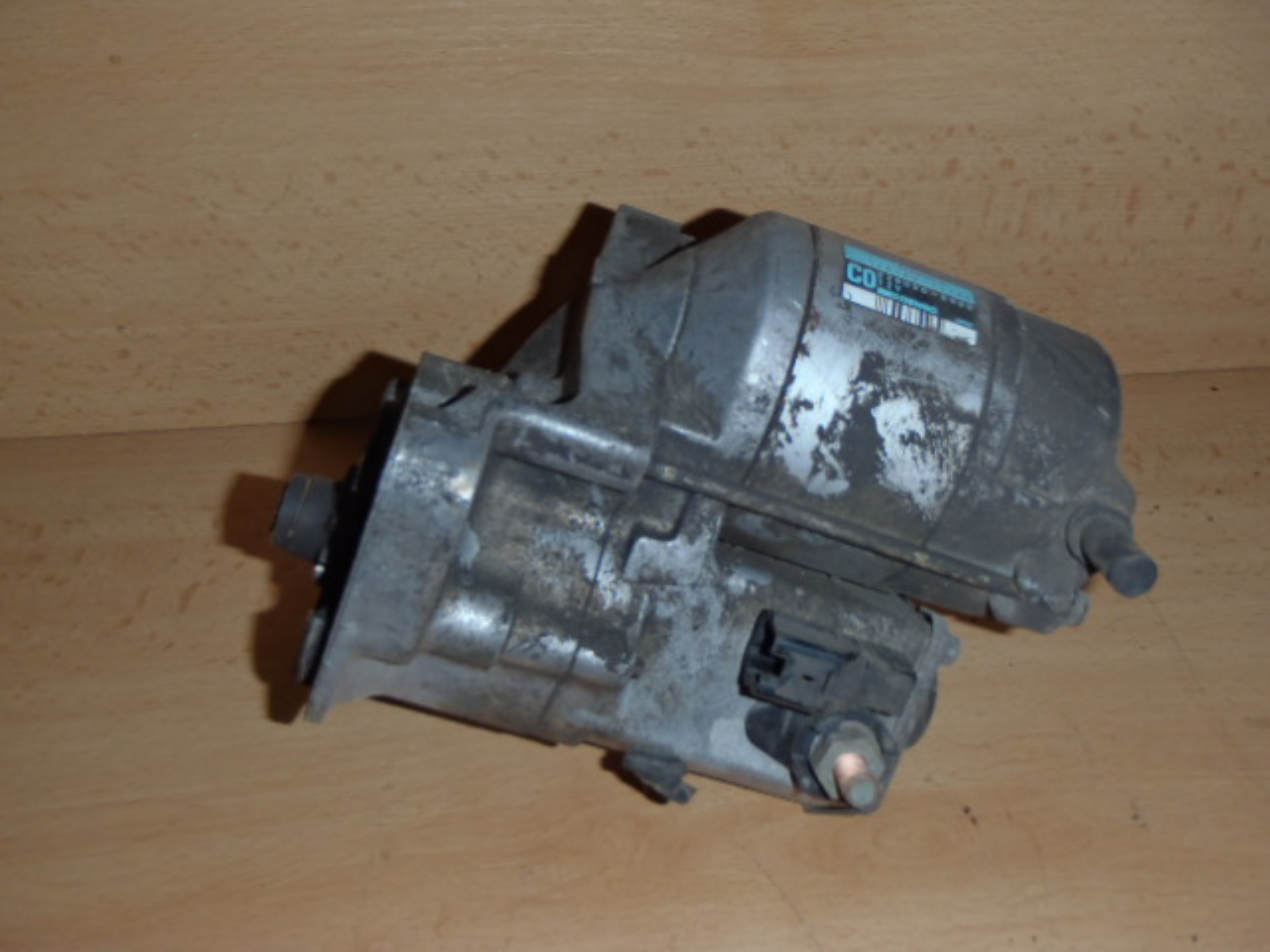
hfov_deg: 49.0
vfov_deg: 37.7
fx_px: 1394
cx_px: 635
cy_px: 476
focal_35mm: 38
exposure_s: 1/40
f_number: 4.6
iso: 100
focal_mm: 6.83
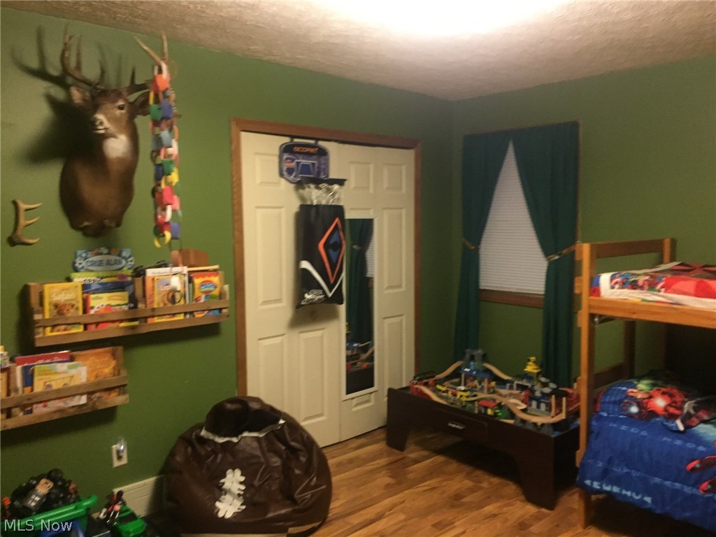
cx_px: 358
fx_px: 600
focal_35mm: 29
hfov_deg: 61.7
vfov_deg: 48.2
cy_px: 268
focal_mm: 4.15
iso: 250
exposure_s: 1/15
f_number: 2.2
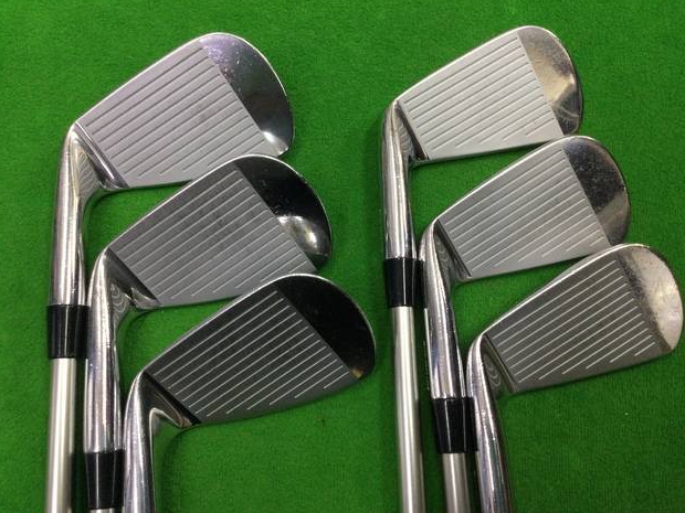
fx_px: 633
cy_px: 259
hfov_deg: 56.8
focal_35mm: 32
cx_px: 349
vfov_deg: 44.2
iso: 100
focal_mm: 3.3
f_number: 2.4
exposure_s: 1/30
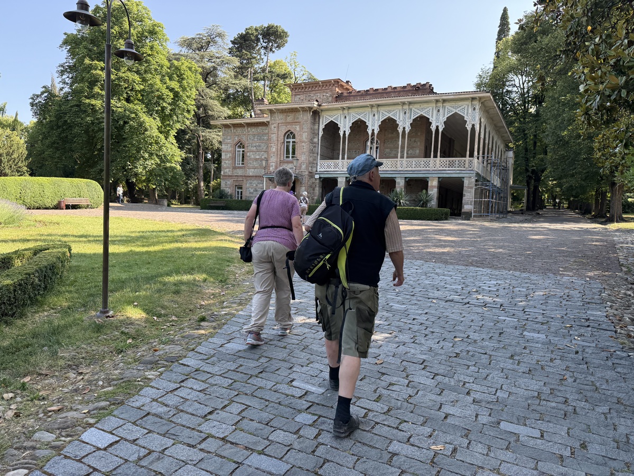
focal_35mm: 24
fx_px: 440
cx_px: 317
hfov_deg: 71.6
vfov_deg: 56.8
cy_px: 238
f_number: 1.78
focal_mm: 6.76
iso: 100
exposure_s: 1/992
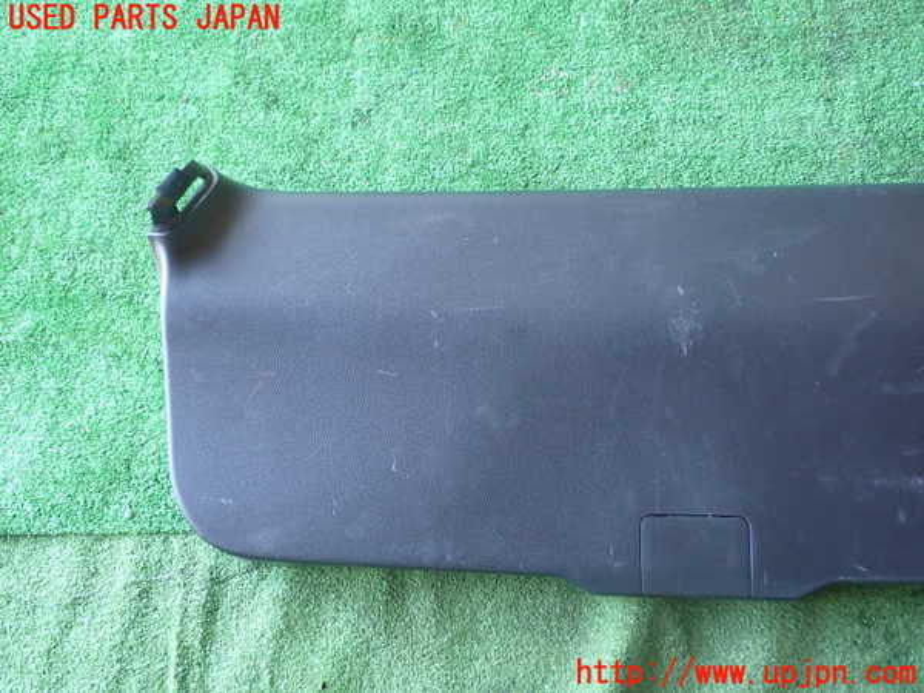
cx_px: 462
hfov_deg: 56.8
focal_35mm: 32
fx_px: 854
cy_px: 346
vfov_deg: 44.2
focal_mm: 5.79
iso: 200
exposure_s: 1/50
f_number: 2.4
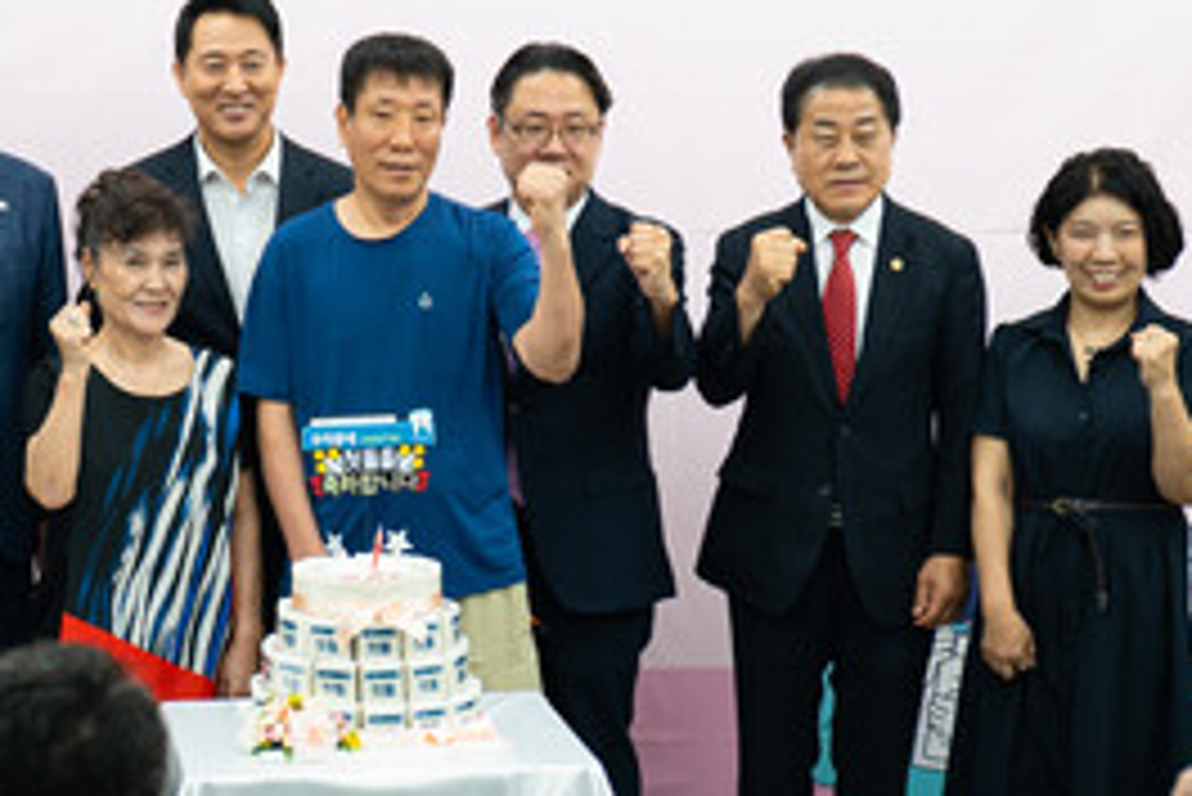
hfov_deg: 21.5
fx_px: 3081
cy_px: 317
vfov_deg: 14.7
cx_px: 162
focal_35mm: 93
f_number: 2.8
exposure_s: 1/160
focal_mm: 41
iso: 500
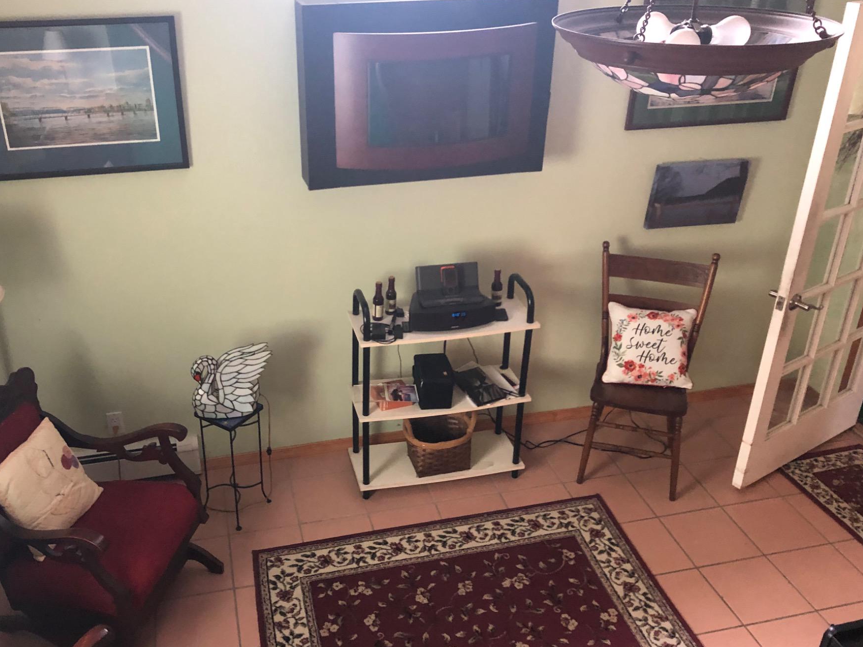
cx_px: 357
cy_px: 322
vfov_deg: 42.9
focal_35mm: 33
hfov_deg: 55.1
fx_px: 823
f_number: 1.8
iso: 80
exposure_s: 1/7
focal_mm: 3.99
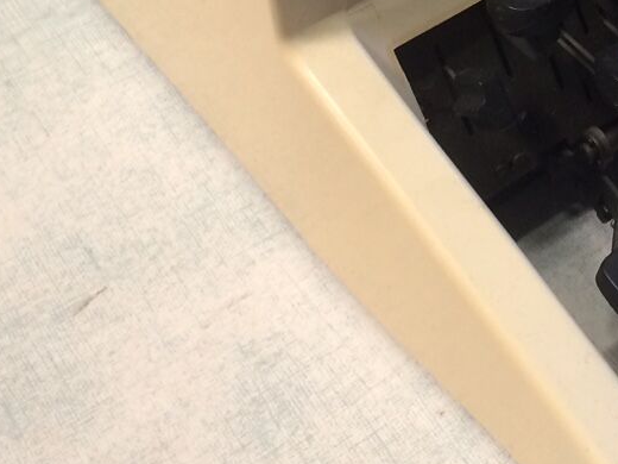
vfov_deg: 15.4
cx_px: 746
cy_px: -148
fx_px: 1625
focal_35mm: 91
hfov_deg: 20.2
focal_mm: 4.15
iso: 80
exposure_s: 1/33
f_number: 2.2
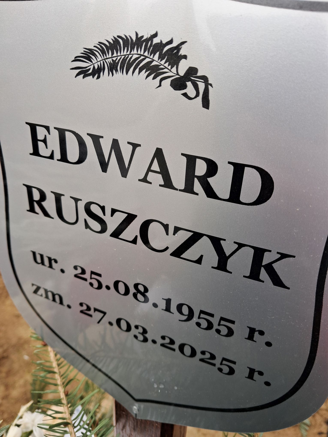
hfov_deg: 51.4
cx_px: 164
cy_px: 218
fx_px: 341
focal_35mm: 27
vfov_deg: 65.3
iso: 50
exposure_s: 1/217
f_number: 1.8
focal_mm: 4
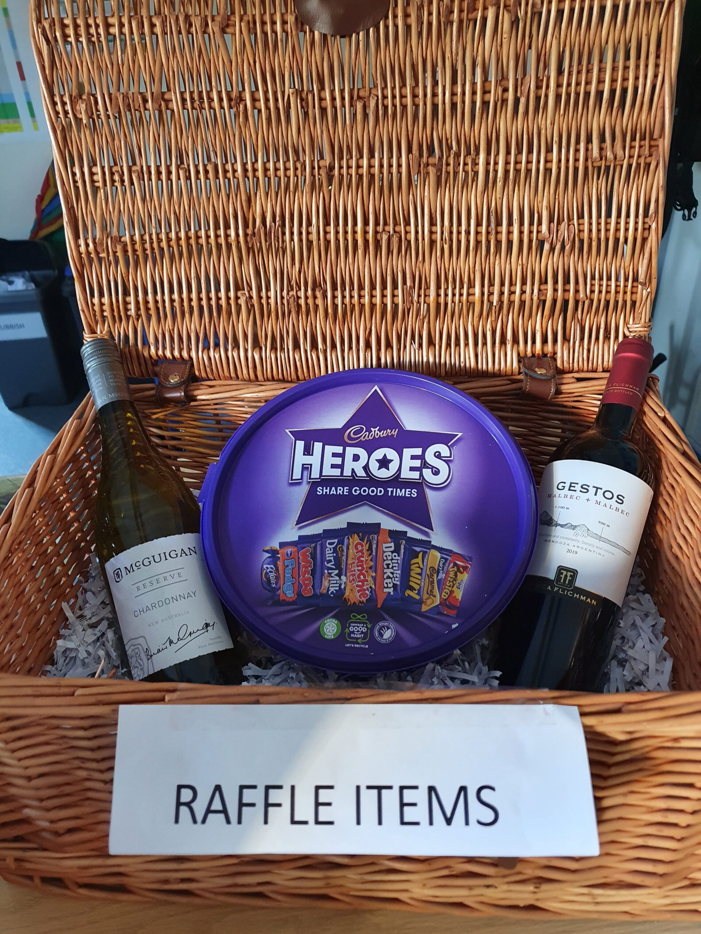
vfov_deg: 67.3
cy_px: 467
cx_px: 350
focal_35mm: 26
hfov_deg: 53.1
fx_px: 702
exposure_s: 1/50
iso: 320
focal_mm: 4.32
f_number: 1.5
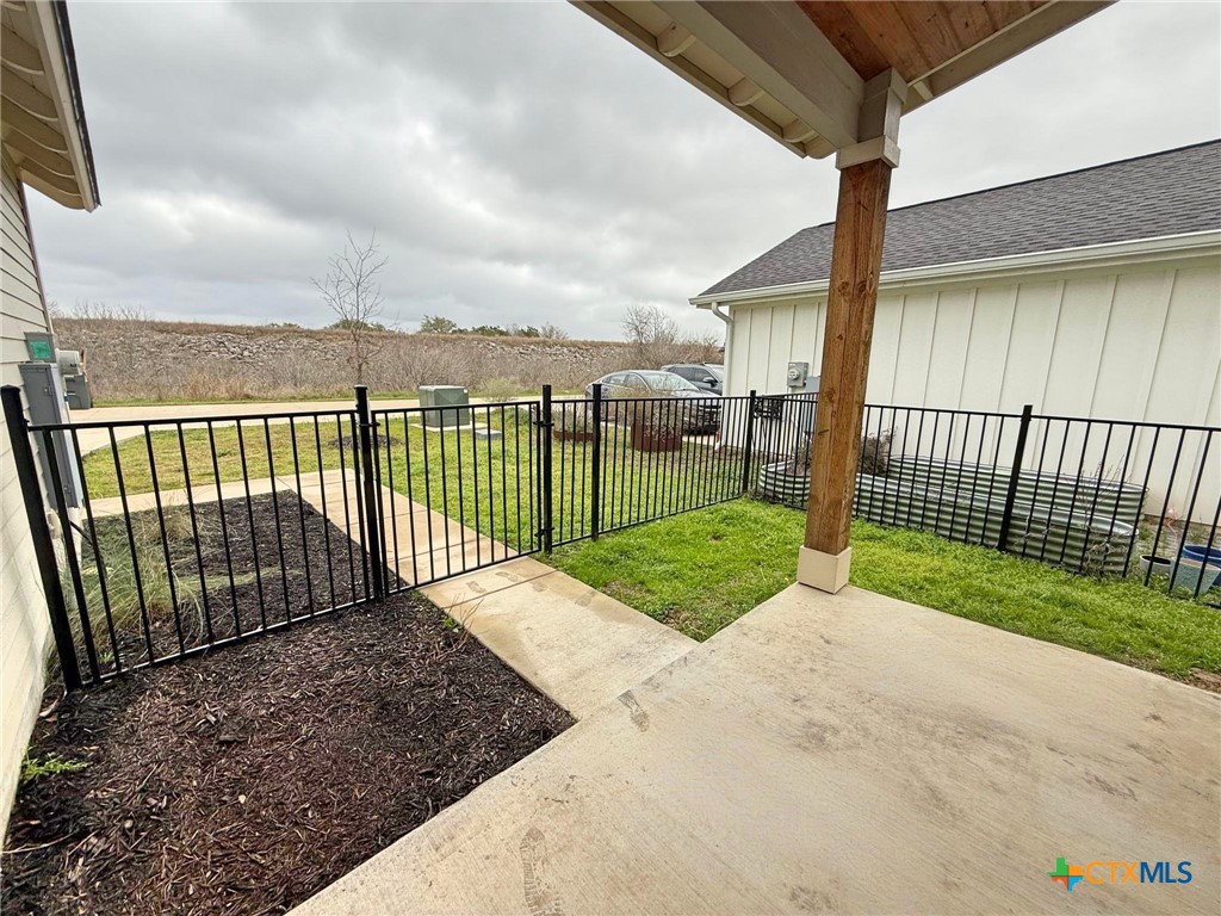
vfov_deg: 85.7
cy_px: 458
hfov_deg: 102.1
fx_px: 494
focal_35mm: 14
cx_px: 610
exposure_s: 1/439
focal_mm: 2.22
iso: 50
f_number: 2.2
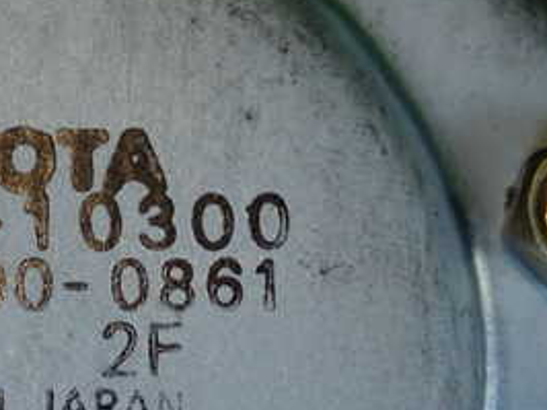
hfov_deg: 14.8
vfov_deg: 11.3
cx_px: 2
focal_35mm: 131
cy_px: 286
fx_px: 2068
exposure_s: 1/60
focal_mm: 10.35
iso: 250
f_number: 3.5
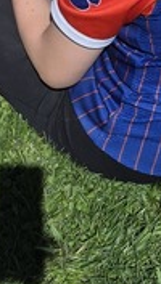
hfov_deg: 8.0
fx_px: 1097
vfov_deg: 14.1
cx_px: -169
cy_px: -109
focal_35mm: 145
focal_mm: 5.4
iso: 25
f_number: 1.8
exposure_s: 1/3657
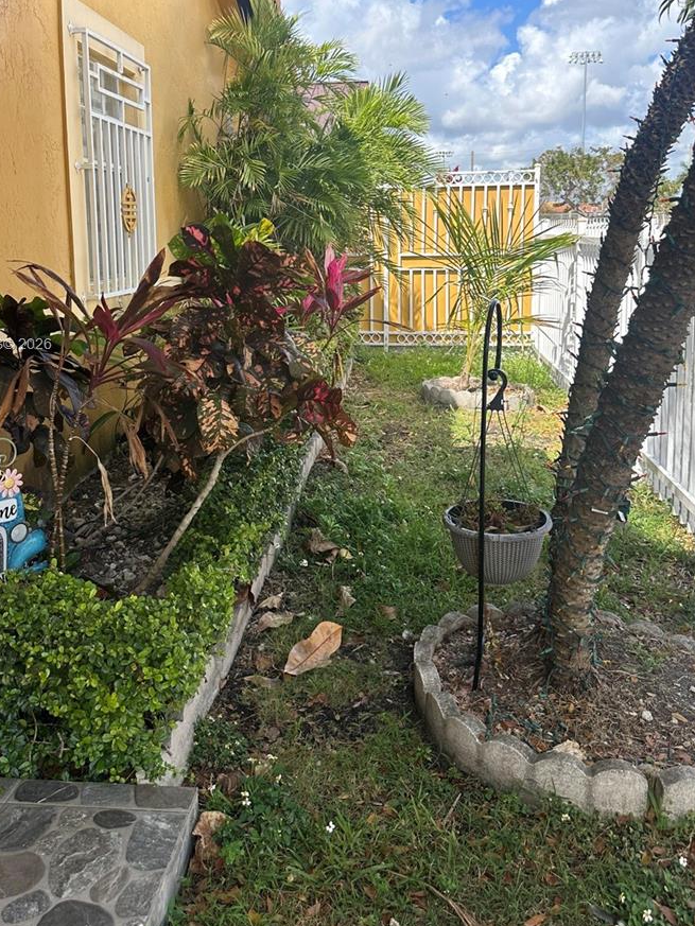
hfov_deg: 42.9
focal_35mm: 33
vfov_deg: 54.7
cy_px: 346
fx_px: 883
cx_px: 333
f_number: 1.78
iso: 80
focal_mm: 6.86
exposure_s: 1/1393
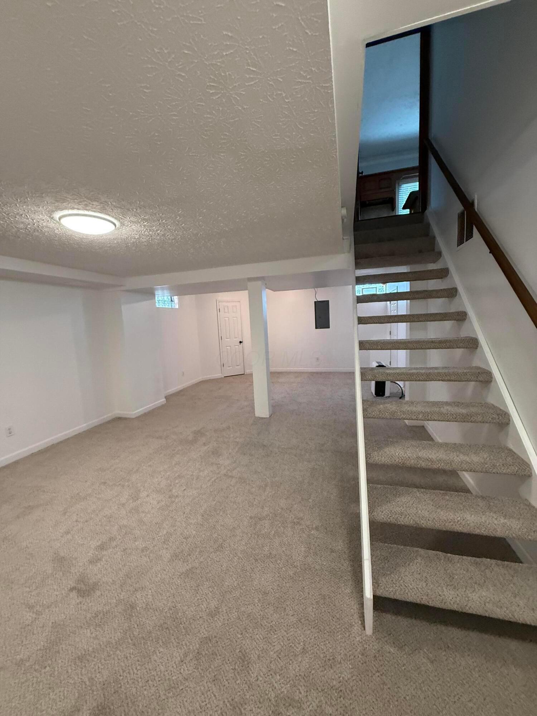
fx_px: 290
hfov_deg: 85.7
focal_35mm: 14
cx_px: 268
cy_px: 358
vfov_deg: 102.1
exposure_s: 1/120
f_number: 2.2
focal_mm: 2.22
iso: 500
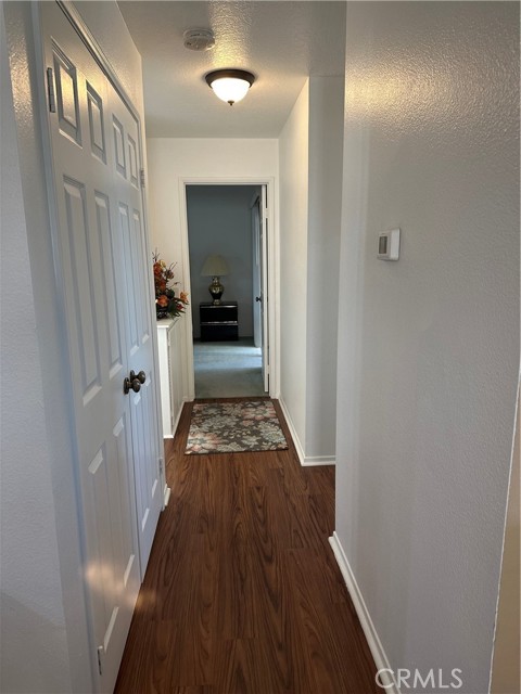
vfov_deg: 71.6
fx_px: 482
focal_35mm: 24
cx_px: 260
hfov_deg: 56.8
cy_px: 347
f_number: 1.78
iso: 200
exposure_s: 1/120
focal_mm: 6.86
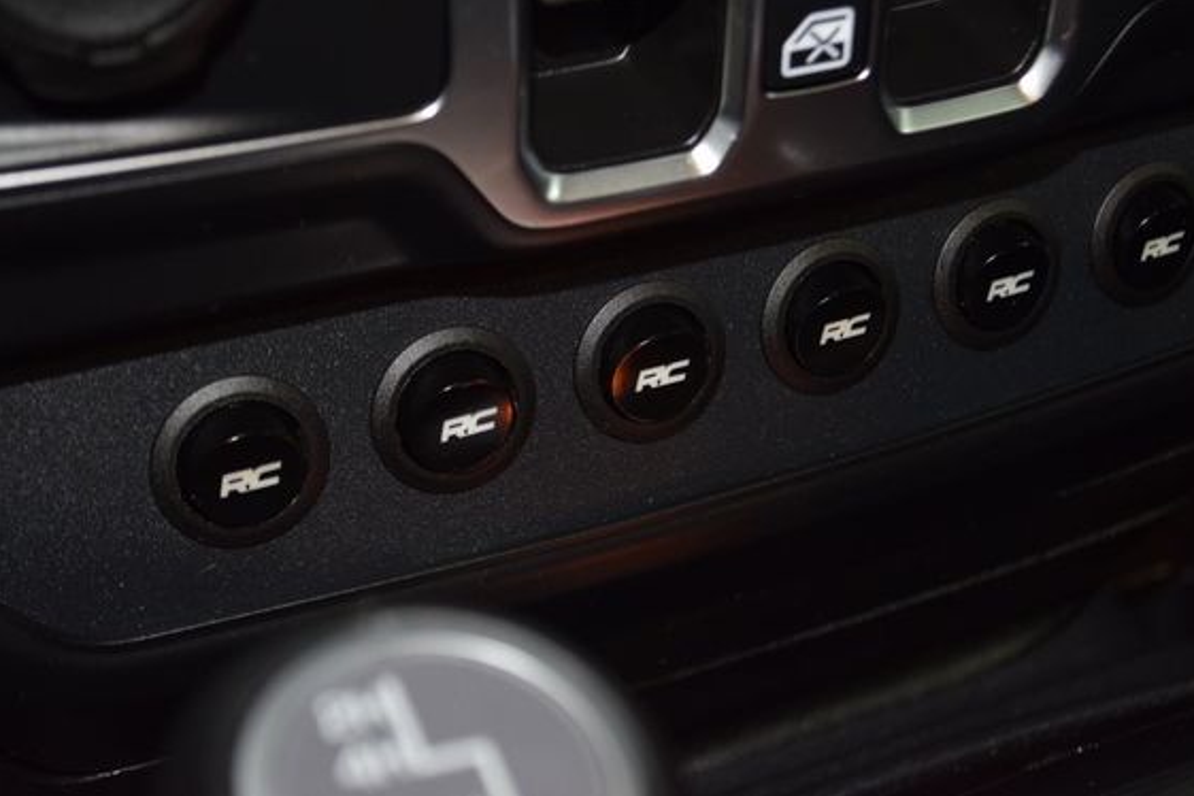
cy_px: 346
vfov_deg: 20.9
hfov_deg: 30.9
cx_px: 675
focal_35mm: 65
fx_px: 2156
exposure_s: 1/20
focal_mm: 38
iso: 900
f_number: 5
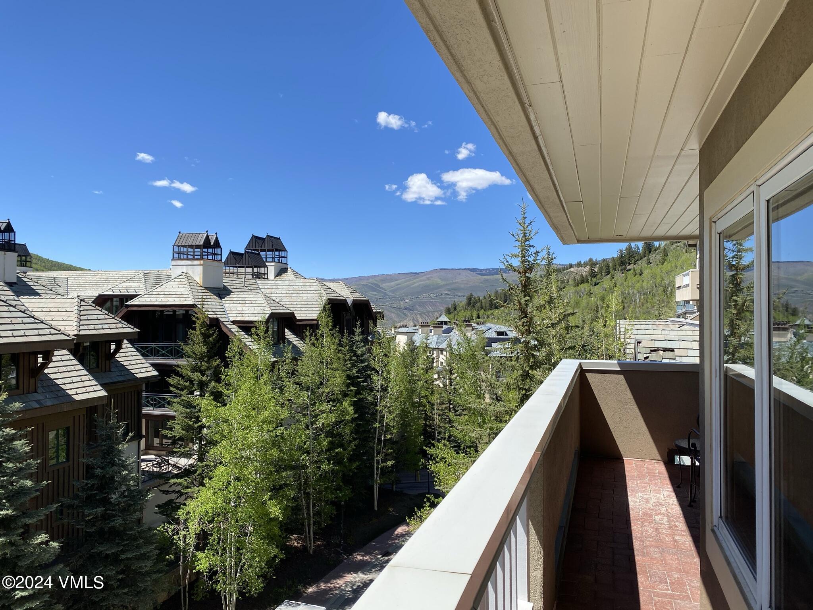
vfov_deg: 53.1
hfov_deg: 67.3
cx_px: 406
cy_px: 305
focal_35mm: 26
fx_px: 611
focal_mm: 4.25
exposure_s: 1/2222
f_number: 1.8
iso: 32
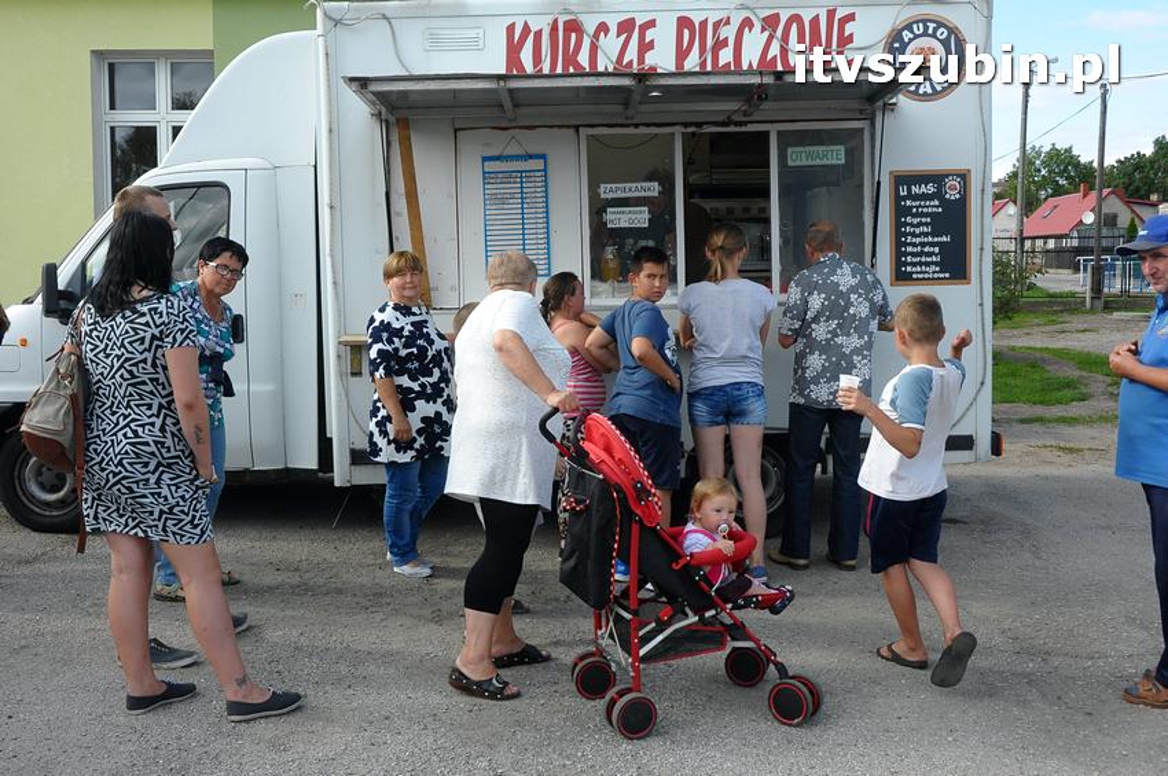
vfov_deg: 35.4
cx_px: 584
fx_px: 1215
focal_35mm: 38
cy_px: 388
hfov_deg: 51.3
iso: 800
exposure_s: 1/500
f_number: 11
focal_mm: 25
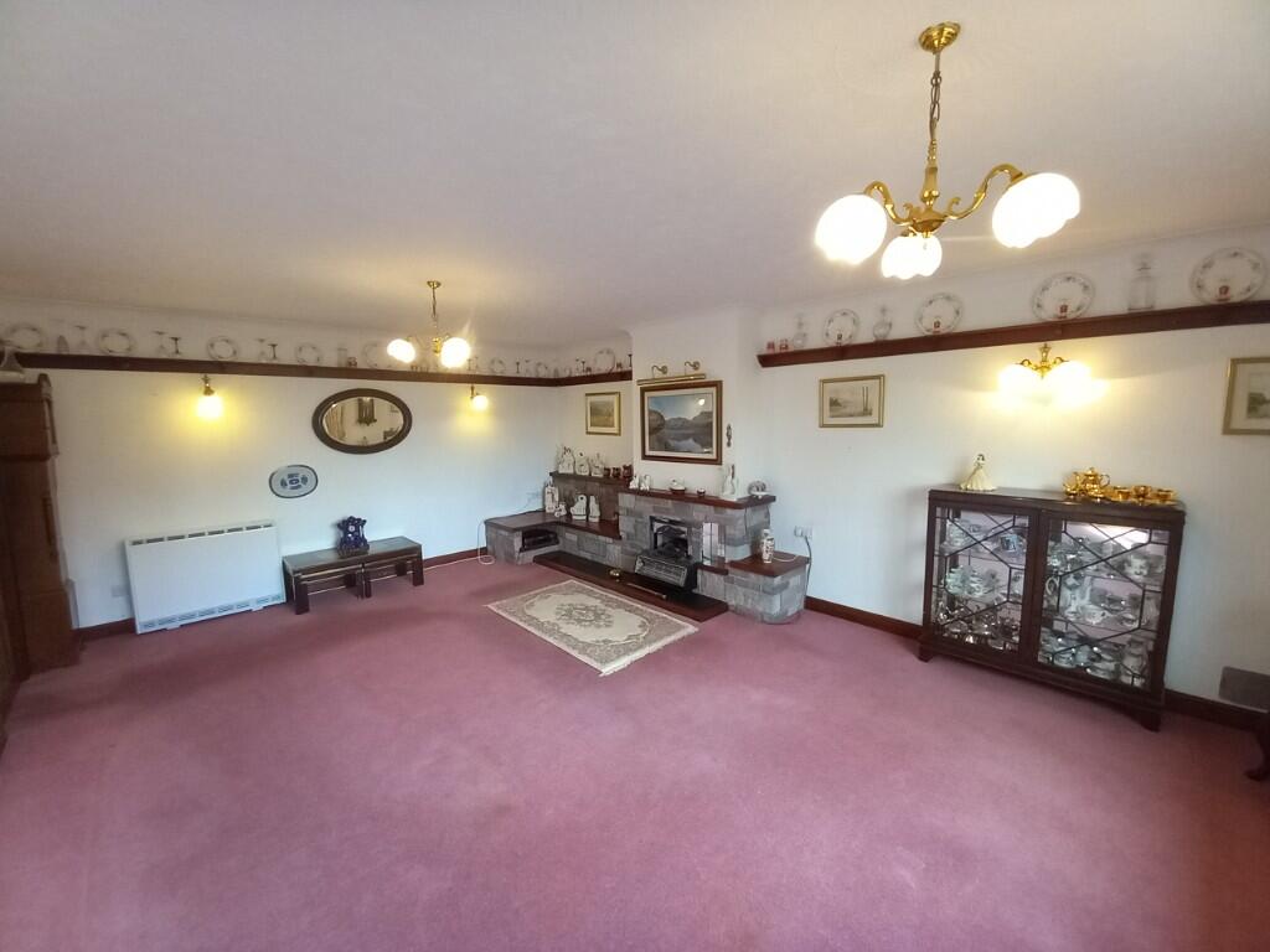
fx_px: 477
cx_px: 635
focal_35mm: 13
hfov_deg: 106.2
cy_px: 476
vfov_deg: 89.9
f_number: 2.2
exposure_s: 1/50
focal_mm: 1.13
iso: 160
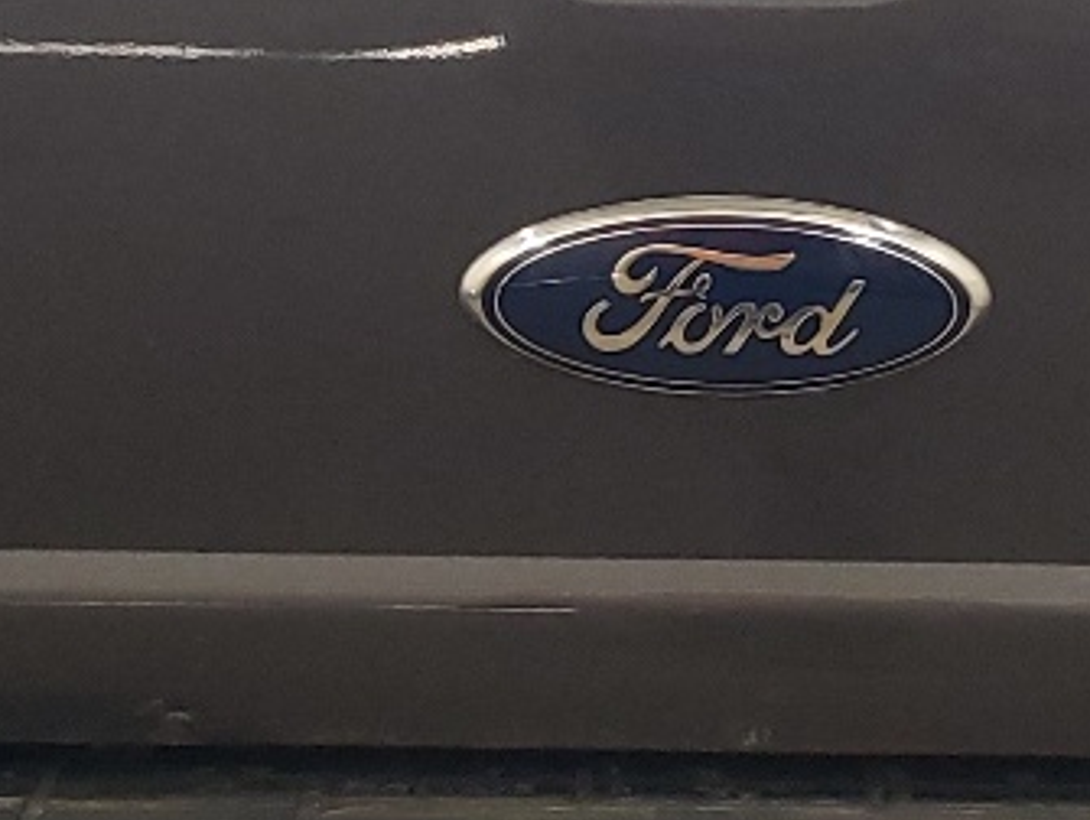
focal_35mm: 124
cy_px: 355
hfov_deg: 15.9
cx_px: 703
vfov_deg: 12.0
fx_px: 3909
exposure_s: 1/60.2
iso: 151
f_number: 1.5
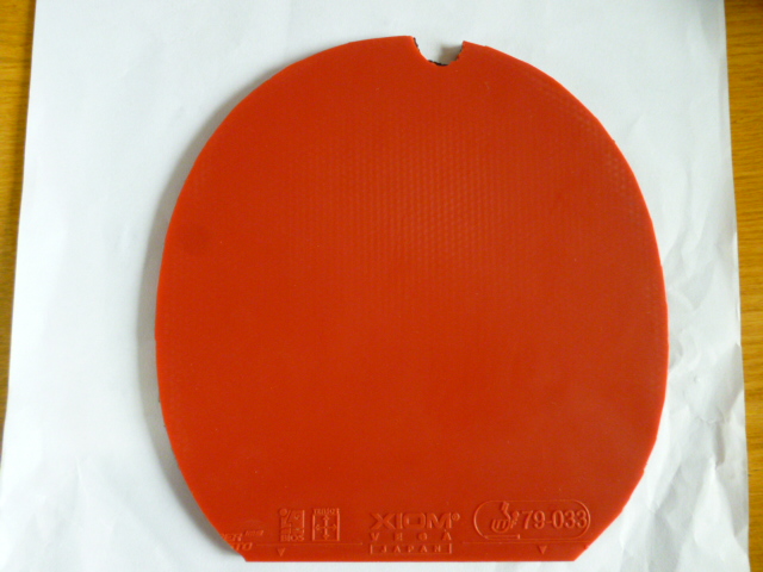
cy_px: 286
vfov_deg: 49.7
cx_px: 382
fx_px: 617
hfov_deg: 63.4
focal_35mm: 28
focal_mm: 5
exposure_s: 1/60
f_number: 3.1
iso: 400
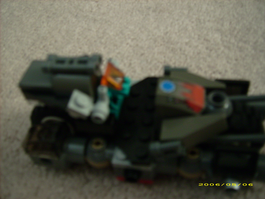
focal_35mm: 35
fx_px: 268
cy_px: 100
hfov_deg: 52.6
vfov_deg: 40.7
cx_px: 132
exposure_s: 1
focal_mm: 5.95
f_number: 2.8
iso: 100
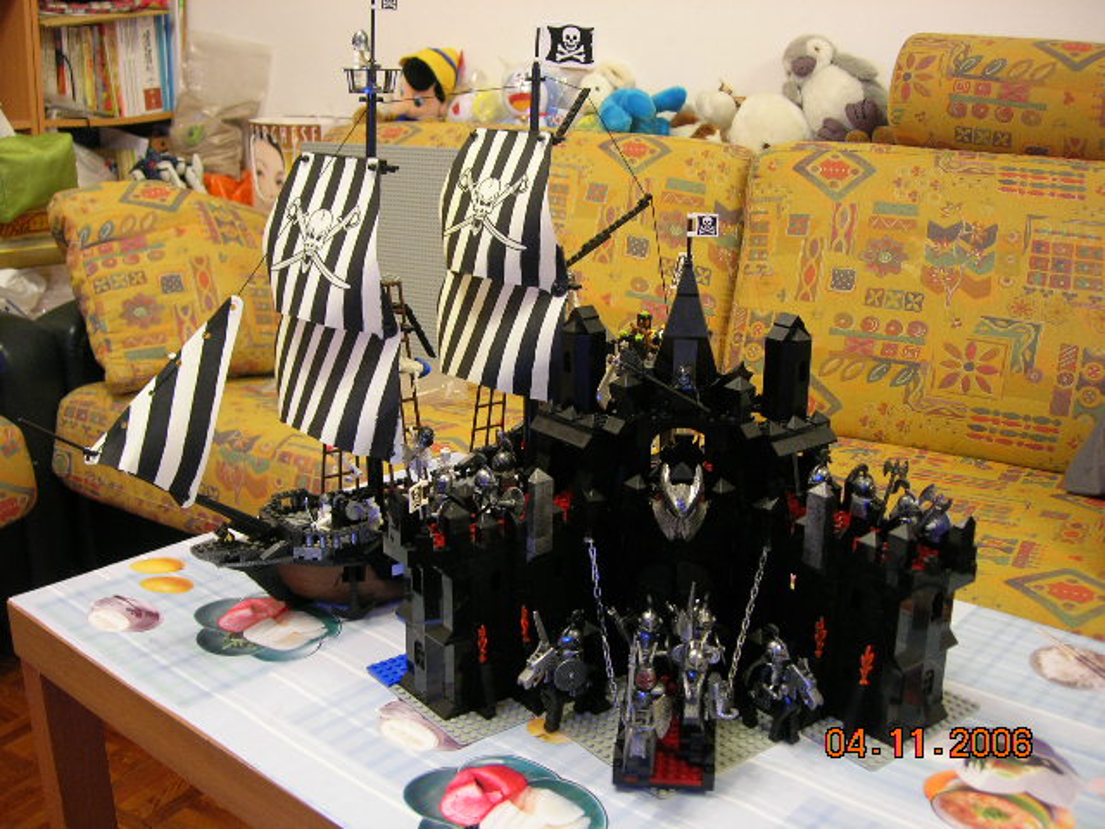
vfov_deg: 37.7
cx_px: 552
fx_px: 1213
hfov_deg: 49.0
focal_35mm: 38
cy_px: 414
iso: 88
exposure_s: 1/4
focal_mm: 7.8
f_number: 2.8
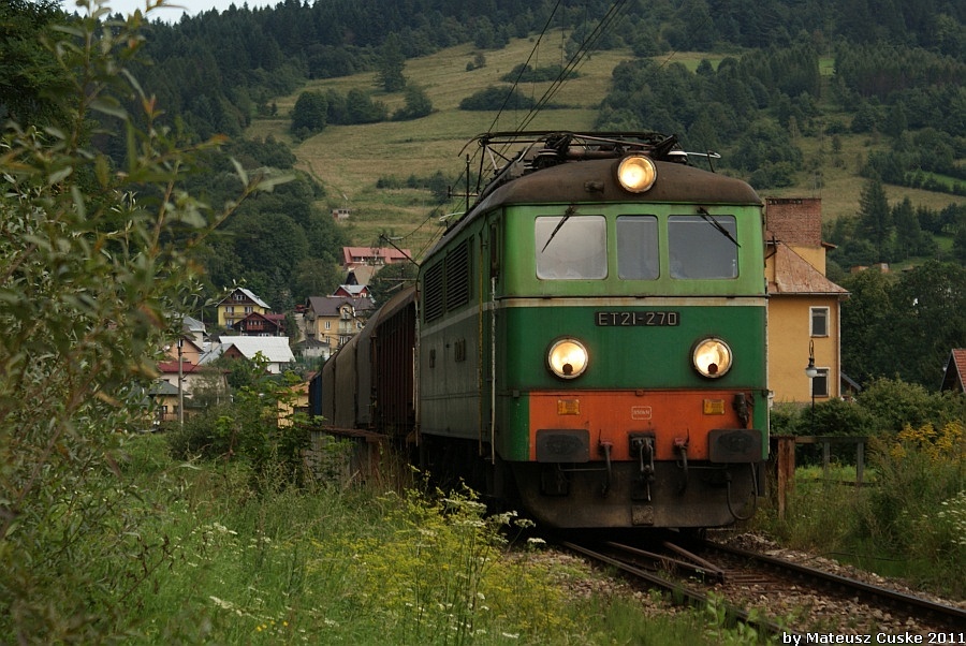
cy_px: 323
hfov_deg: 19.4
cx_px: 483
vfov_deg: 13.1
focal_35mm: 105
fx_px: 2820
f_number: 5.6
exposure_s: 1/250
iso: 250
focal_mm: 70
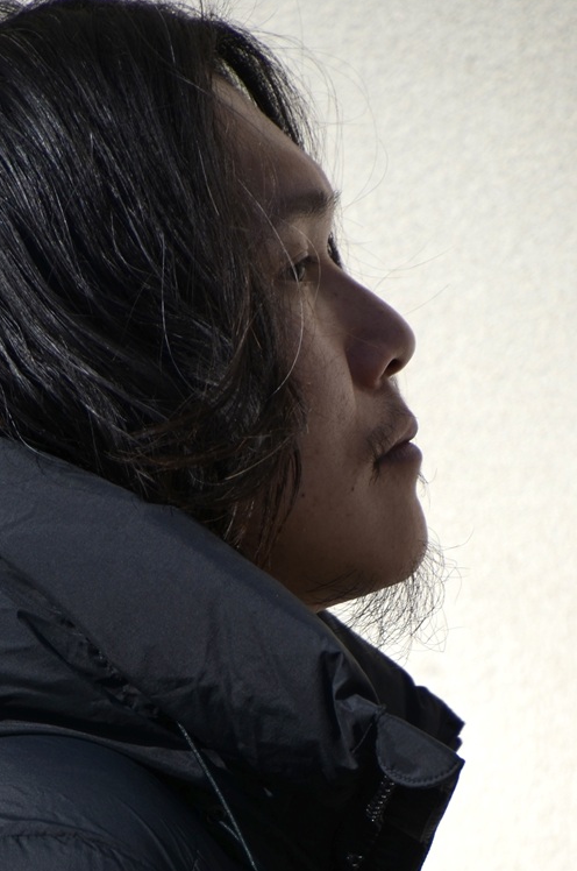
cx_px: 42
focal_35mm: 726
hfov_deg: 1.9
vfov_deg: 2.8
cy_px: 862
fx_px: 17518
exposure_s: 1/1000
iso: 125
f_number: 6.3
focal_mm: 240
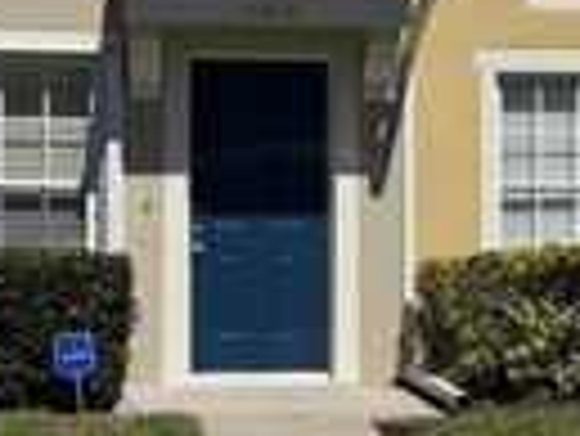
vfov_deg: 15.9
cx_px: 337
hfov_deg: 21.0
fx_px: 1560
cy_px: 200
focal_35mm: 93
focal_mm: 6.76
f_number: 1.78
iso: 80
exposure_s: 1/12346
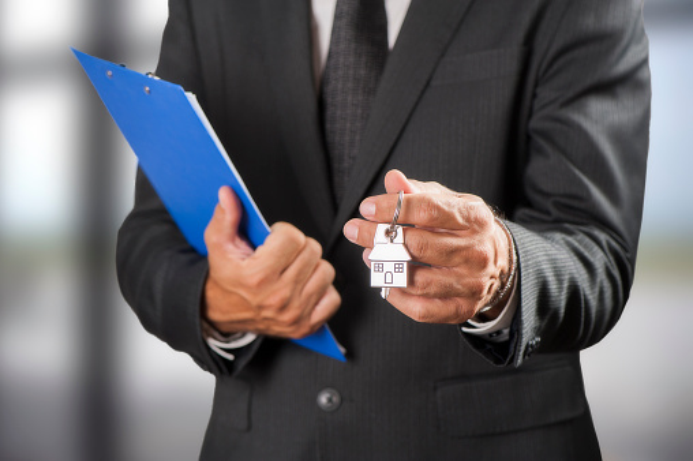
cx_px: 346
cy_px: 230
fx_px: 2020
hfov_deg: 19.5
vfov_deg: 13.0
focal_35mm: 105
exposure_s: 1/125
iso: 200
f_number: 6.3
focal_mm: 105
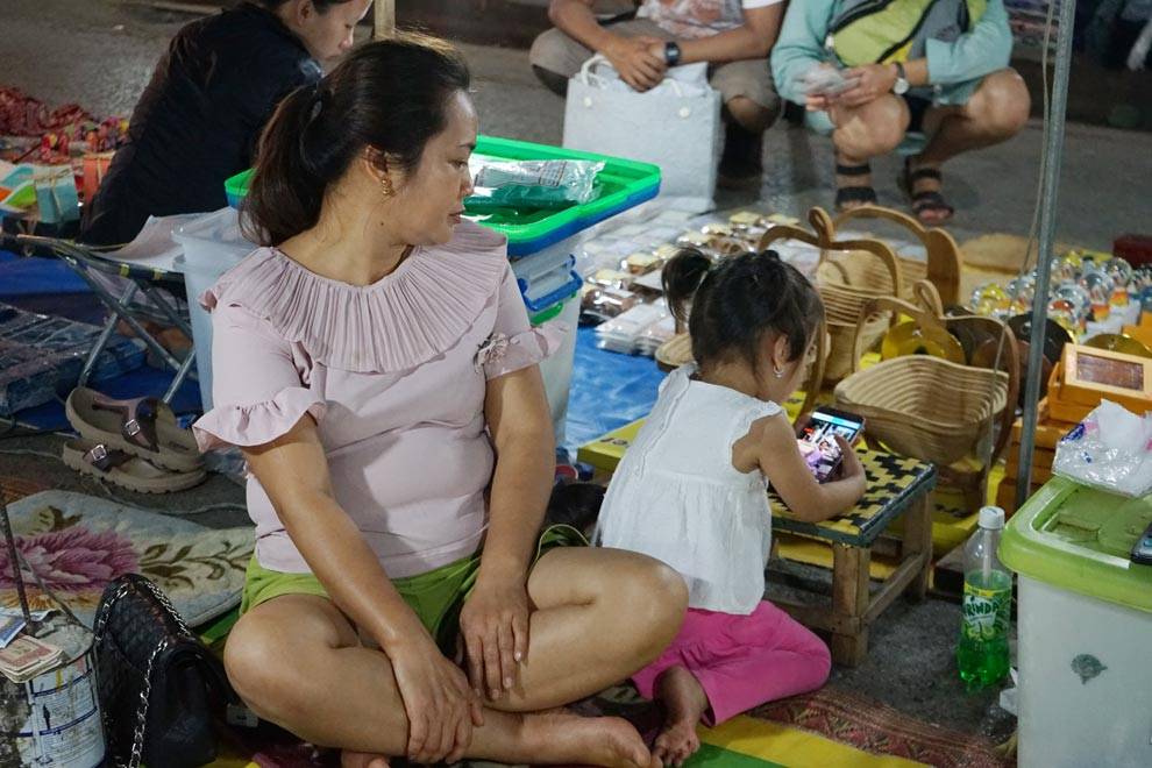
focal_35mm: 70
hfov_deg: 28.8
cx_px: 576
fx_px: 2240
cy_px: 384
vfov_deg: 19.5
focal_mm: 70
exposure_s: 1/160
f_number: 5.6
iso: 5000
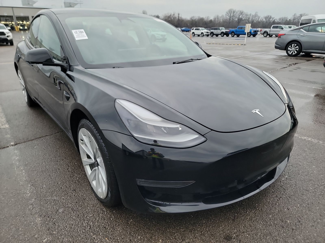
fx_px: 225
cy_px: 122
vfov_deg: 56.8
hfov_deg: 71.6
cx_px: 162
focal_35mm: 24
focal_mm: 6.7
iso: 81
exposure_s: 1/119
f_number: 1.8
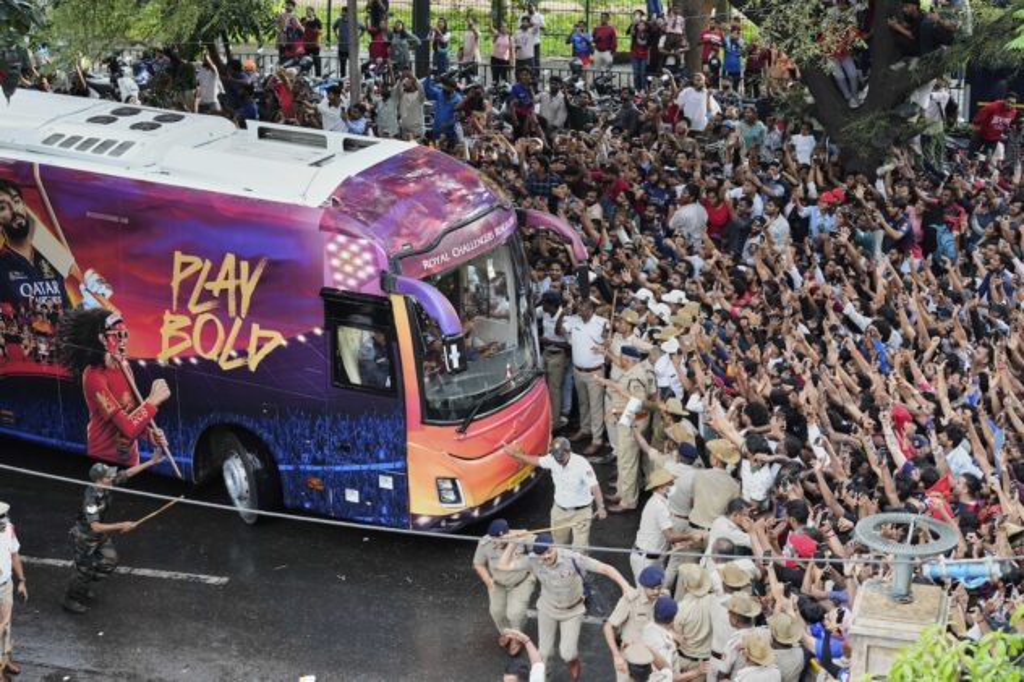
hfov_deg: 27.4
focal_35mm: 74
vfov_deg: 18.4
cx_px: 512
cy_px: 341
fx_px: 2104
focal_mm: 74
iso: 1250
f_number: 4.5
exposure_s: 1/125
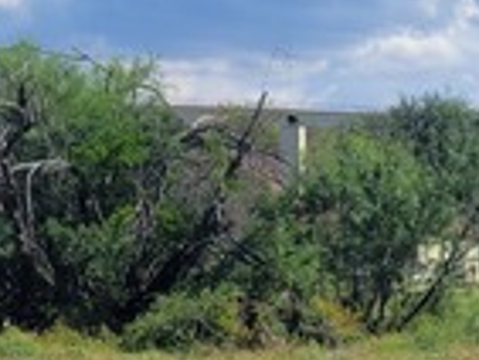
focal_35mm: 118
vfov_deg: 12.2
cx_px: 761
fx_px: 1634
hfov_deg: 15.2
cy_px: 452
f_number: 1.8
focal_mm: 5.4
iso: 40
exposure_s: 1/2977
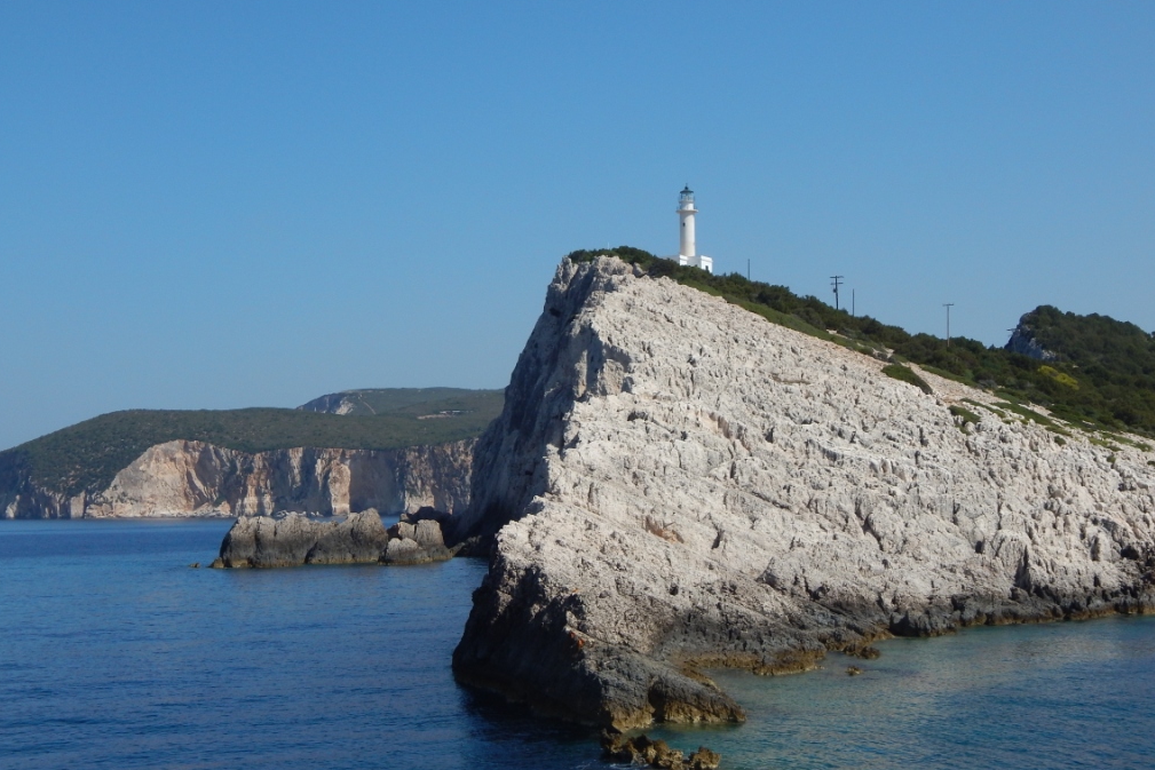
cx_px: 580
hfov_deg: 35.0
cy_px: 404
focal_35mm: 57
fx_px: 1829
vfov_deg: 23.8
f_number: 7.6
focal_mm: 9.7
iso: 125
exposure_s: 1/500
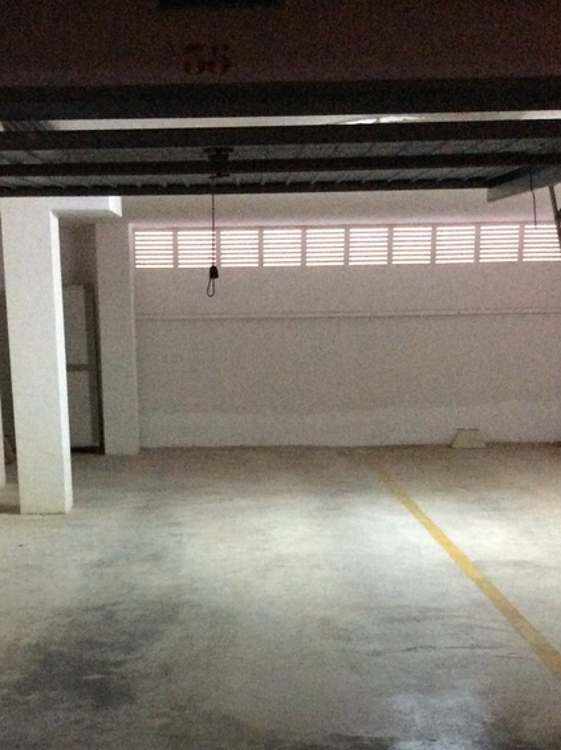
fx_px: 1213
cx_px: 233
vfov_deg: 33.2
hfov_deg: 26.0
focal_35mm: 56
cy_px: 617
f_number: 2.4
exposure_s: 1/15
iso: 400
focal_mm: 3.3
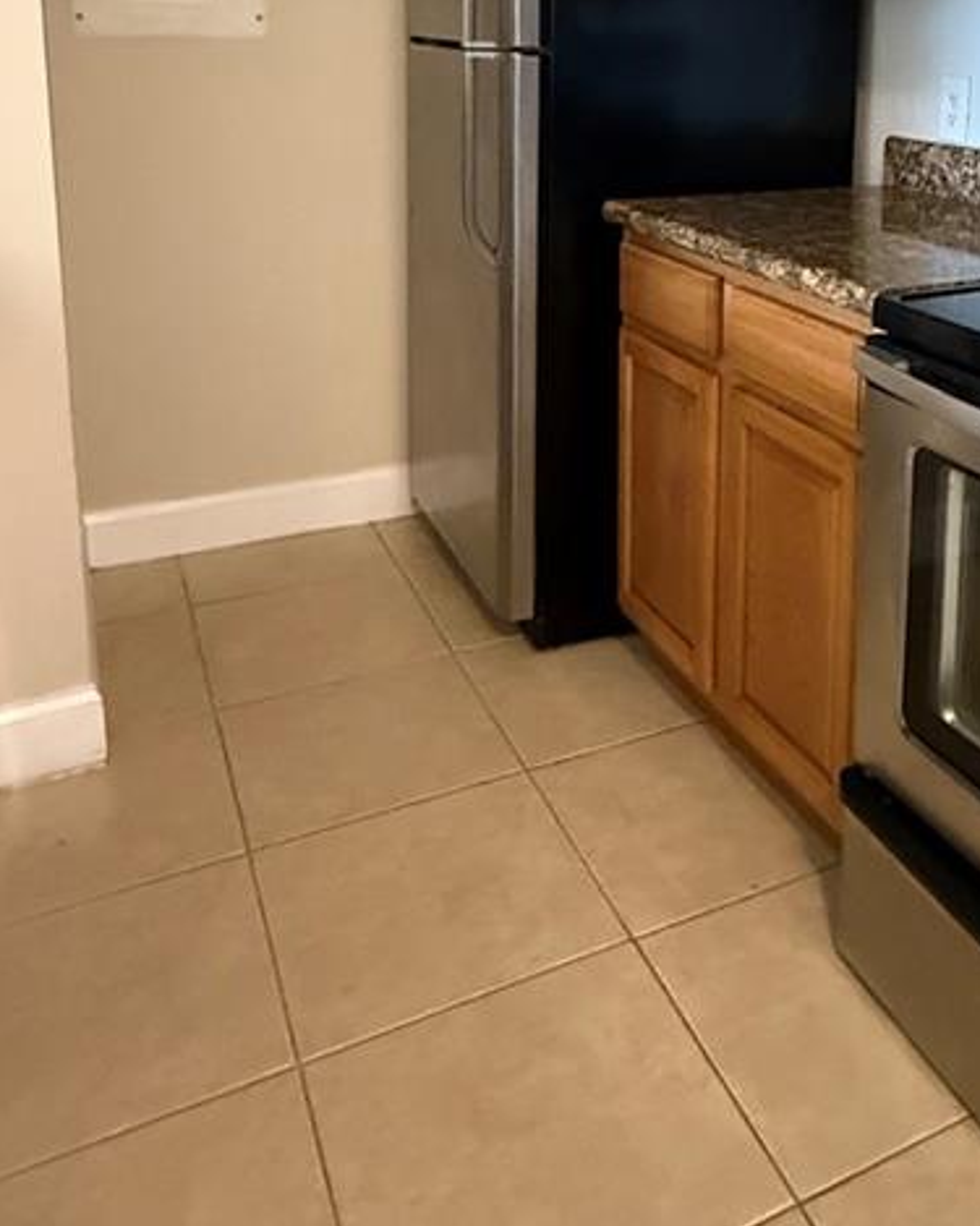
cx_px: 750
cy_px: 222
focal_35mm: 35
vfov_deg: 48.3
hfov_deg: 40.8
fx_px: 1269
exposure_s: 1/40
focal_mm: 2.22
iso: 1250
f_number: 2.2
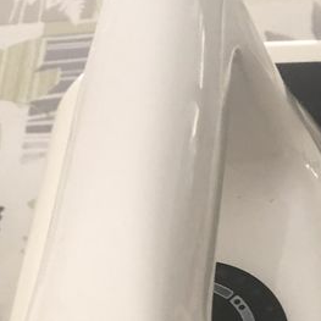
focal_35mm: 94
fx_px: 986
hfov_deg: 18.1
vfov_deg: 16.7
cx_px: 300
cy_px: 487
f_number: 1.8
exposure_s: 1/15
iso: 64
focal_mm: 3.99
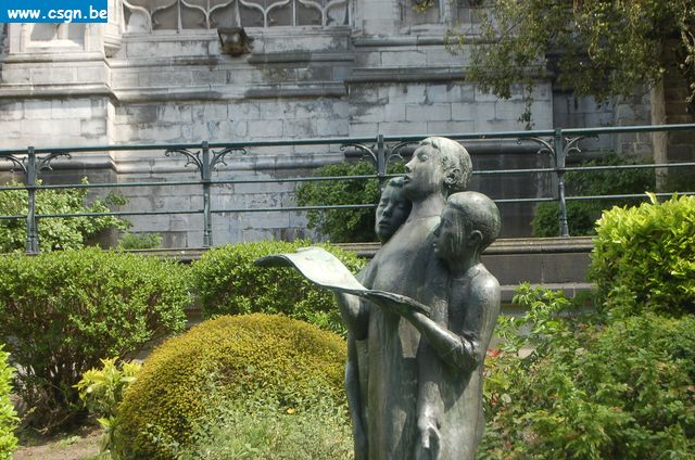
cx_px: 348
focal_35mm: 82
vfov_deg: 16.5
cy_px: 230
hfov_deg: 24.7
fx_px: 1590
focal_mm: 55
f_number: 6.3
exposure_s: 1/160
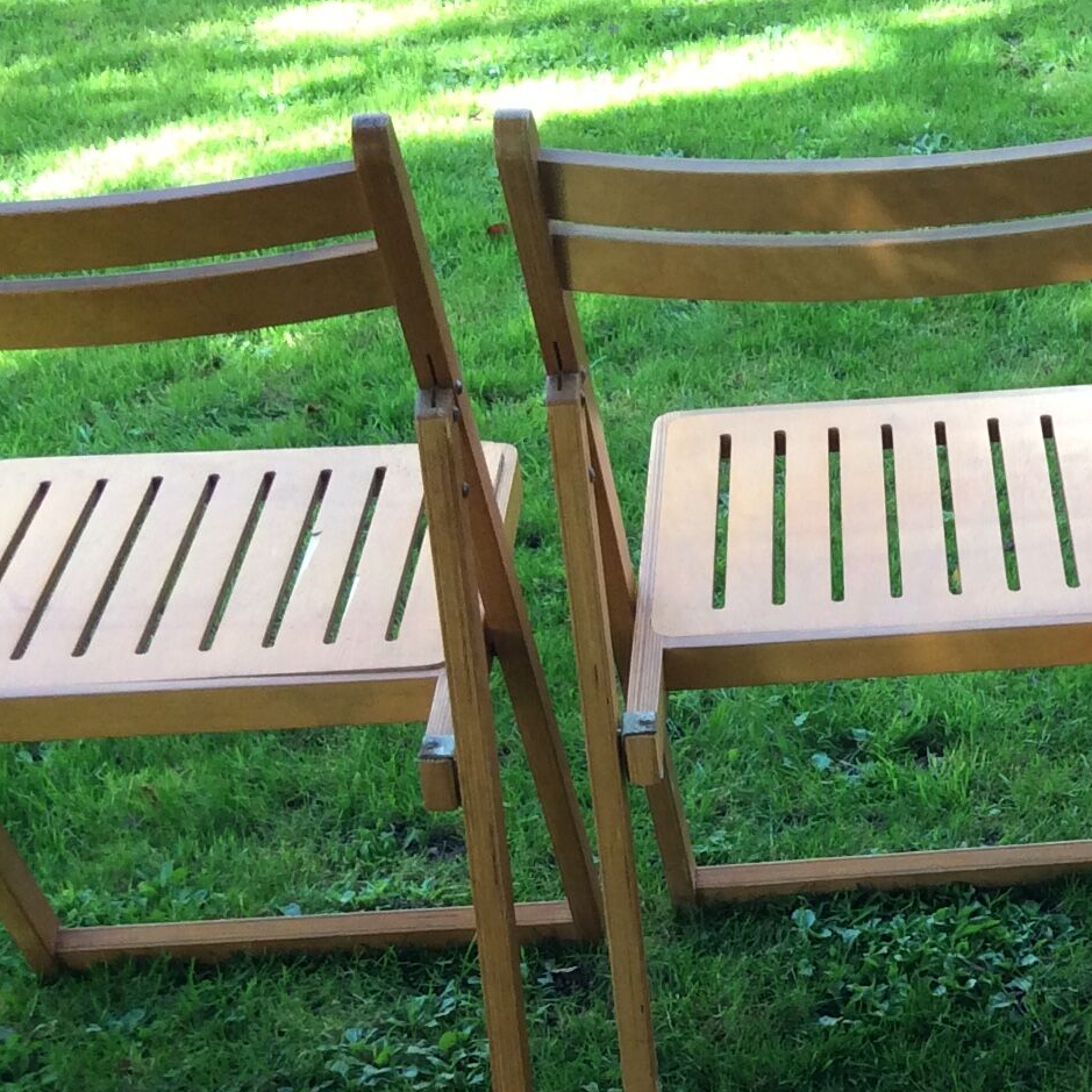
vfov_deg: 22.0
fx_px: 2784
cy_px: 826
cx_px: 1002
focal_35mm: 78
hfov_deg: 21.6
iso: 40
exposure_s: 1/100
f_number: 2.4
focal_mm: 3.3
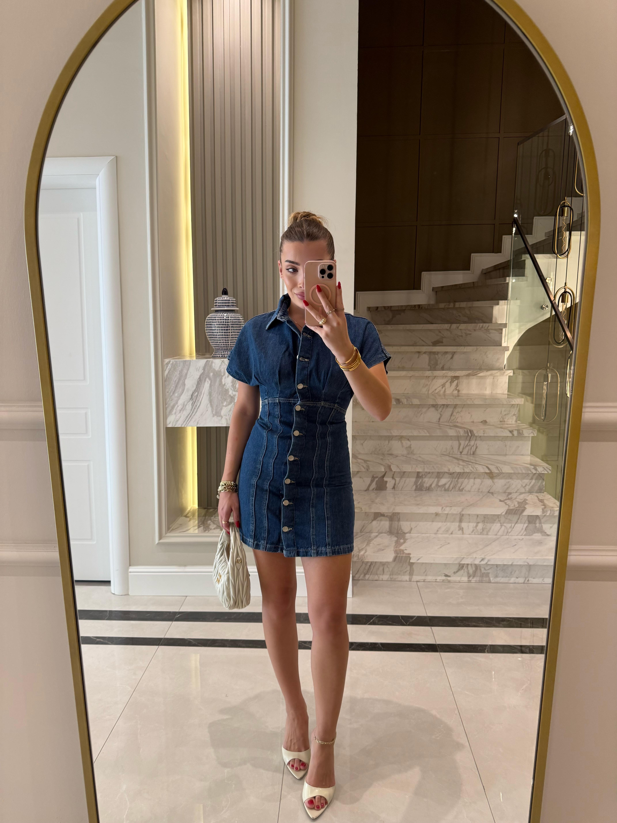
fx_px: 570
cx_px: 308
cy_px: 412
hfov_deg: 56.8
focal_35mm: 24
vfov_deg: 71.6
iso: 200
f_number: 1.78
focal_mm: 6.76
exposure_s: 1/100
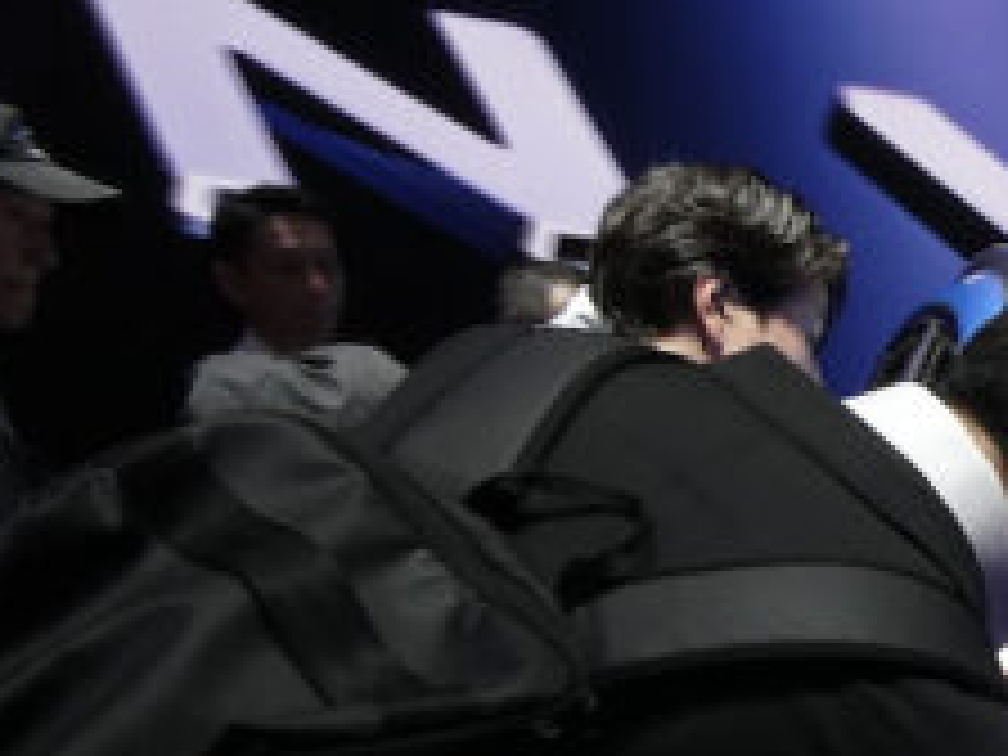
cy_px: 1163
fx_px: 2563
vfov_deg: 15.4
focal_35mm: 88
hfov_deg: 18.2
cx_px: 1750
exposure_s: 1/60
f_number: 3.3
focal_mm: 4.3
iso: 80
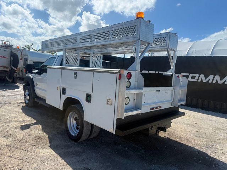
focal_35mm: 24
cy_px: 85
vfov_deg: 56.8
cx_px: 114
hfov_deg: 71.6
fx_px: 157
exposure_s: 1/7353
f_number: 1.78
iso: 100
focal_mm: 6.76
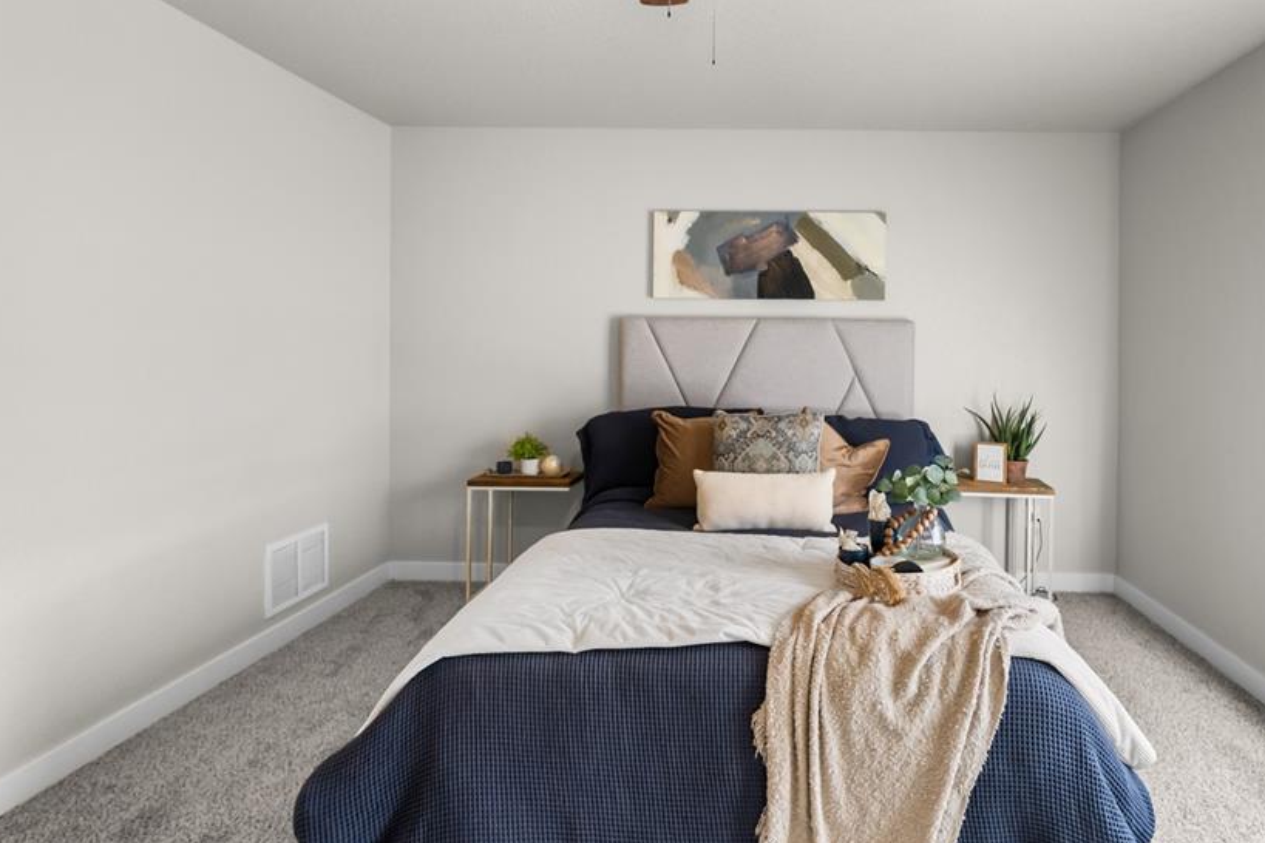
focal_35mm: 21
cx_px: 768
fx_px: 725
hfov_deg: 81.1
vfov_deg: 60.0
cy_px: 351
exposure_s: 1/40
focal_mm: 16.5
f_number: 5.6
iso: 1600
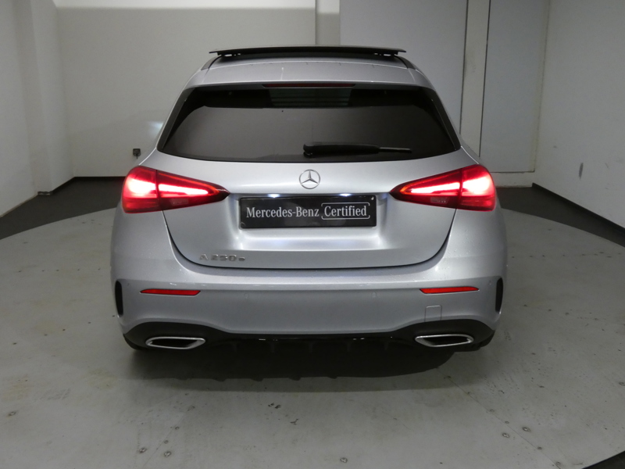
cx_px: 312
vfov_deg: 40.7
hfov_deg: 52.6
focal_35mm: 35
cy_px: 234
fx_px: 632
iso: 640
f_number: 3.4
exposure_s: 1/80
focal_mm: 6.2
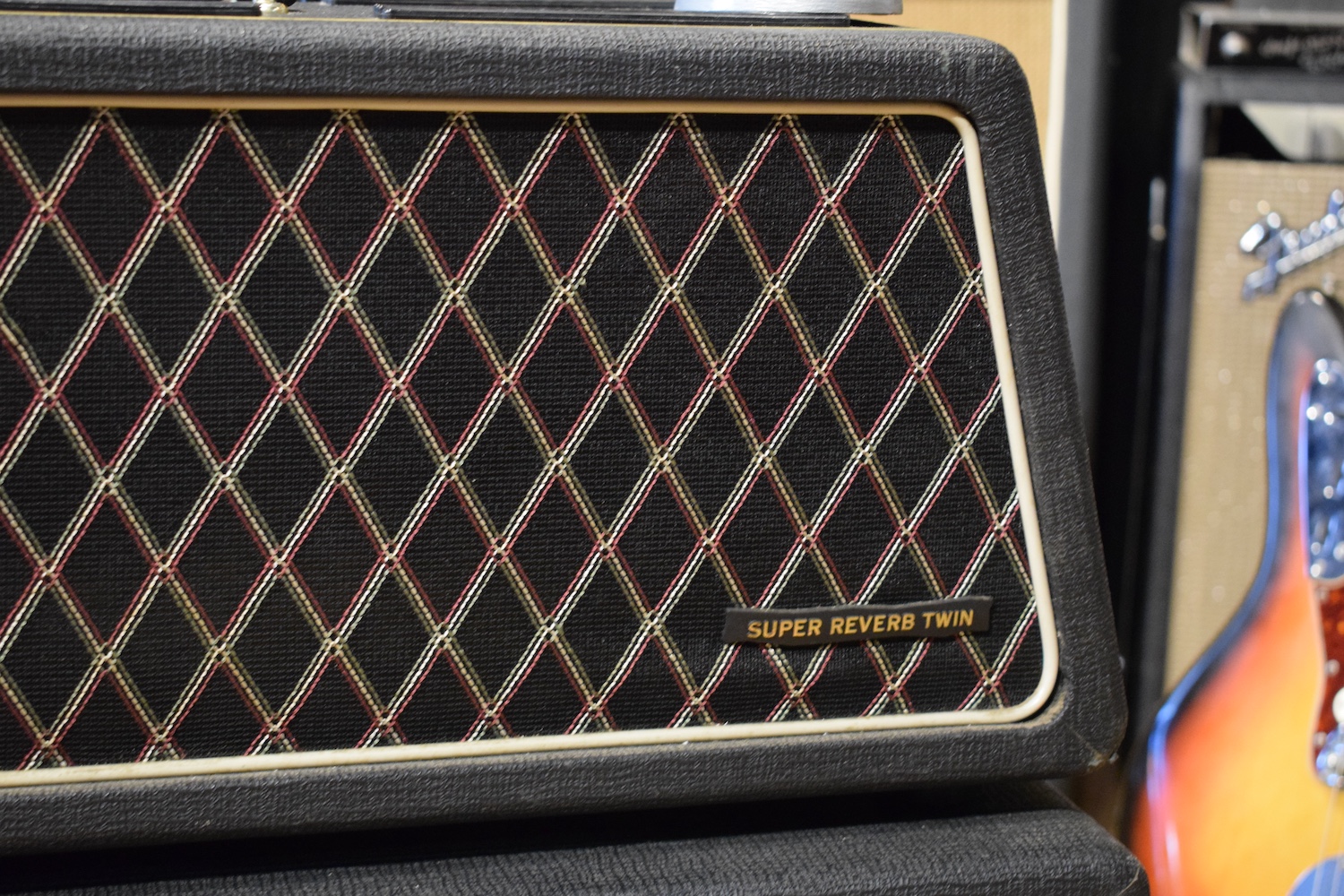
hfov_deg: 31.9
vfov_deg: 21.6
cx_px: 672
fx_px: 2352
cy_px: 448
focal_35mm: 63
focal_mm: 42
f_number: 5
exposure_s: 1/13
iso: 3200
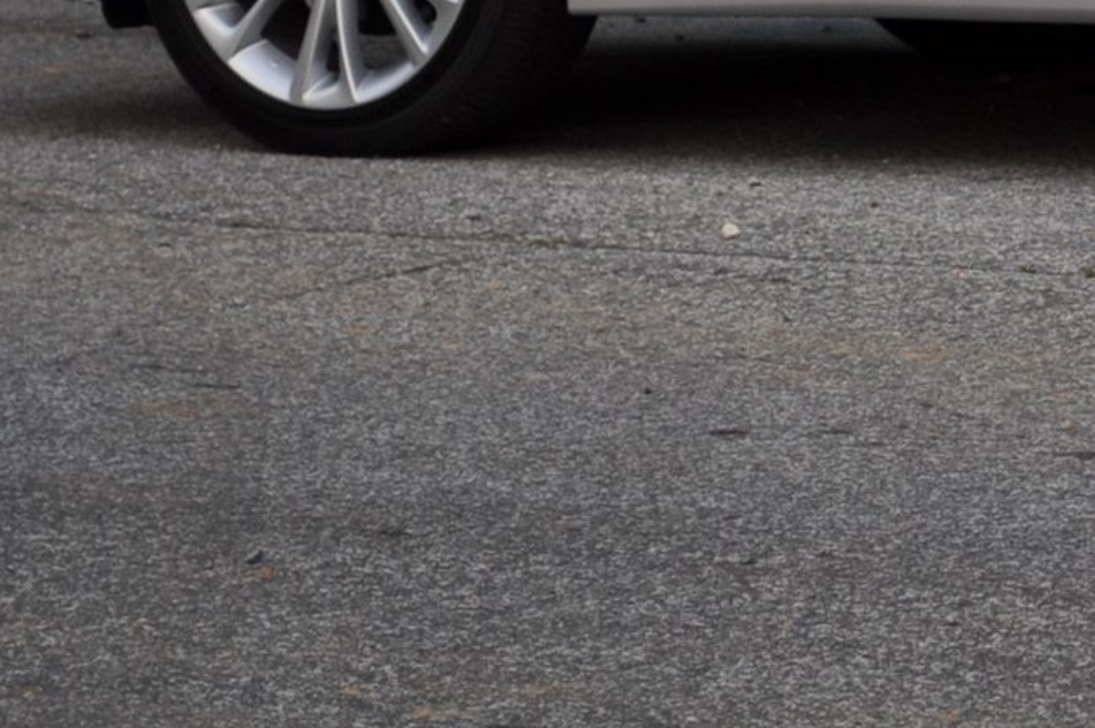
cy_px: -604
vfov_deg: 4.5
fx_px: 9263
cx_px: 1786
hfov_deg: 6.6
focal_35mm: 305
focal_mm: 55
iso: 250
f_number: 5.6
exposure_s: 1/125
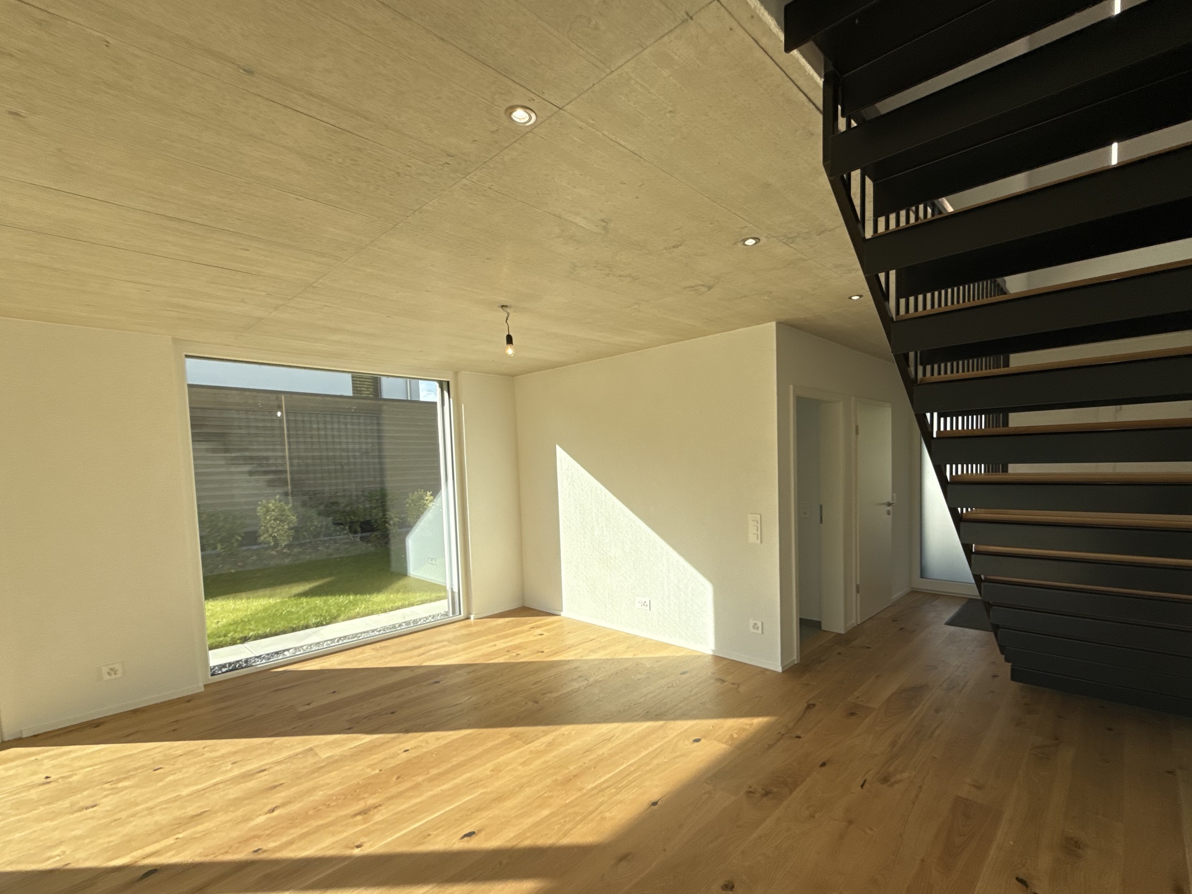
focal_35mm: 16
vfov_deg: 77.8
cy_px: 496
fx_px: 551
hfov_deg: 94.2
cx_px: 656
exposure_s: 1/694
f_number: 2.2
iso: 50
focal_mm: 2.22
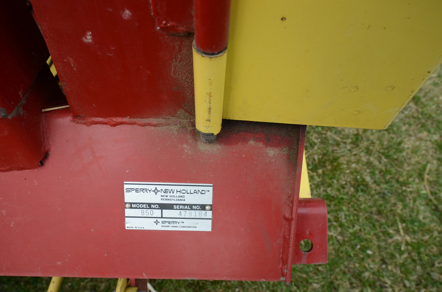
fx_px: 312
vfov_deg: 50.2
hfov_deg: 70.6
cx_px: 221
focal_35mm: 26
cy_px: 146
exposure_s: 1/200
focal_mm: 17
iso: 250
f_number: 7.1
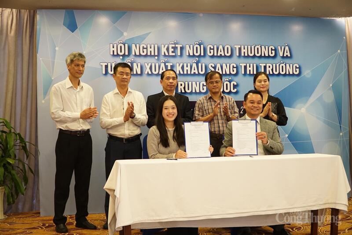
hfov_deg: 42.8
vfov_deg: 29.2
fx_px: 450
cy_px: 118
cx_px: 176
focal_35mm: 46
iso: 1600
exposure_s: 1/60
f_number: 4
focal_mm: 31
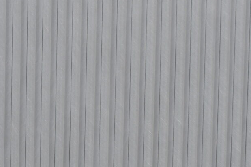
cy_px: -10
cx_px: -29
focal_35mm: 149
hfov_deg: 13.5
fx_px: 1038
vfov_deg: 9.1
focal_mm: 24
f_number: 5.6
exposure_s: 1/125
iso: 250
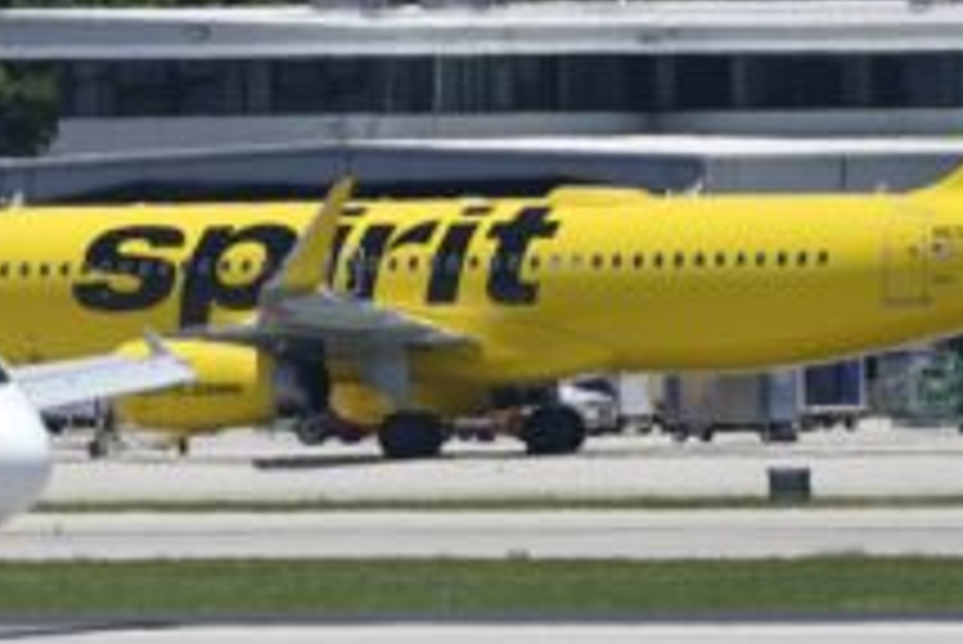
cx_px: -72
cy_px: 358
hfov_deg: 1.7
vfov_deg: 1.2
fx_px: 31987
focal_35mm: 1195
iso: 200
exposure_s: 1/2000
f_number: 5.6
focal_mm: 400
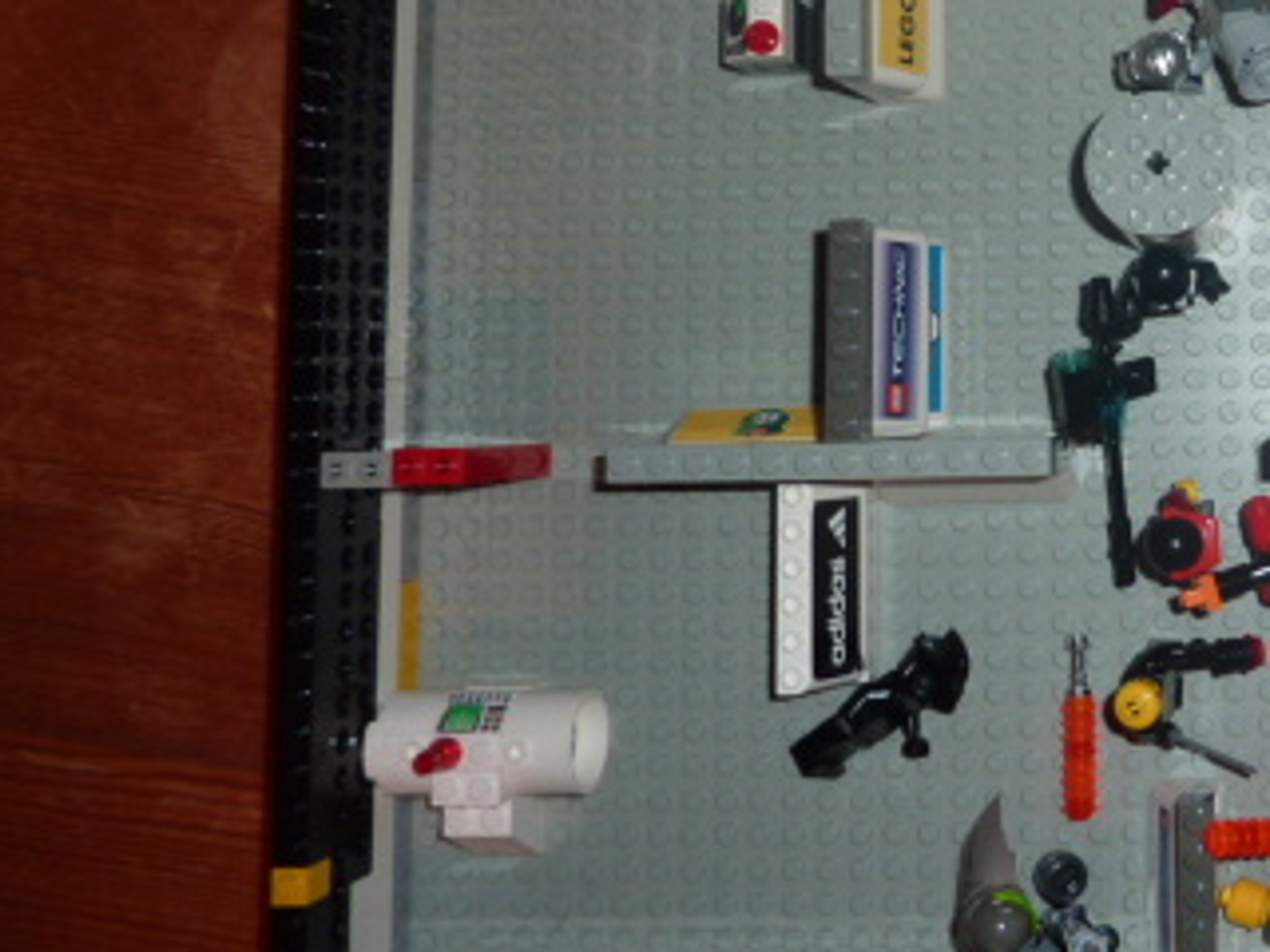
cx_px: 1246
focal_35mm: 50
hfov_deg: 34.9
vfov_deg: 28.3
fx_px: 1834
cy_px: 151
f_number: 3.3
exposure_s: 1/30
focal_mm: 4.1
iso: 100
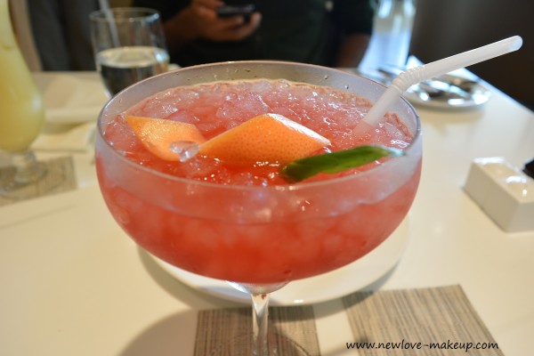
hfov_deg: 67.4
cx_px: 267
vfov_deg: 47.9
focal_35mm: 27
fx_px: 400
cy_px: 178
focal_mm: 18
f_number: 5.6
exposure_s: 1/25
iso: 640
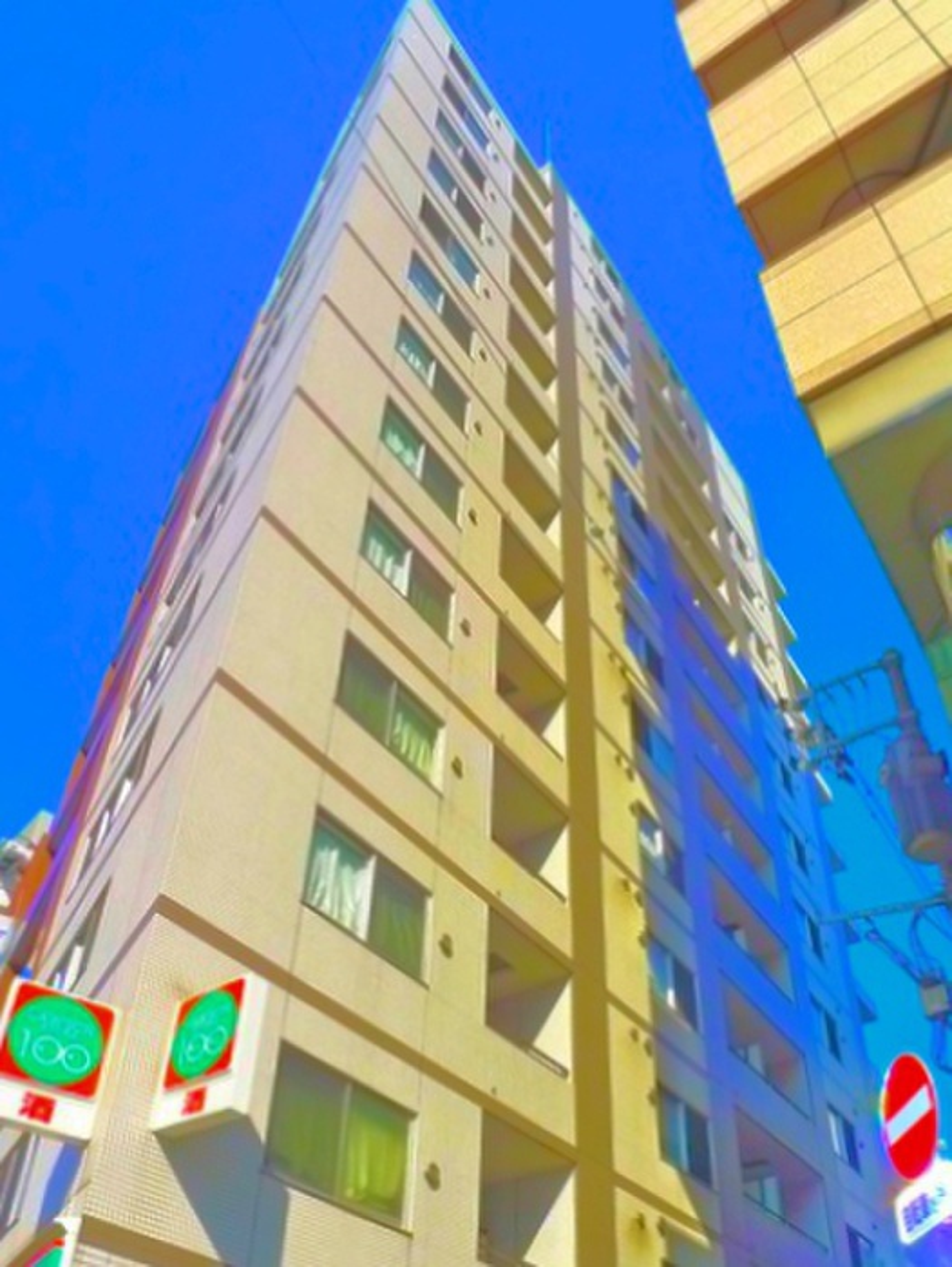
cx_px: 476
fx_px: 879
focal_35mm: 24
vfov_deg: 71.6
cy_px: 634
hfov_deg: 56.9
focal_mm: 5.1
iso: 400
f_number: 4
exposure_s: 1/1000
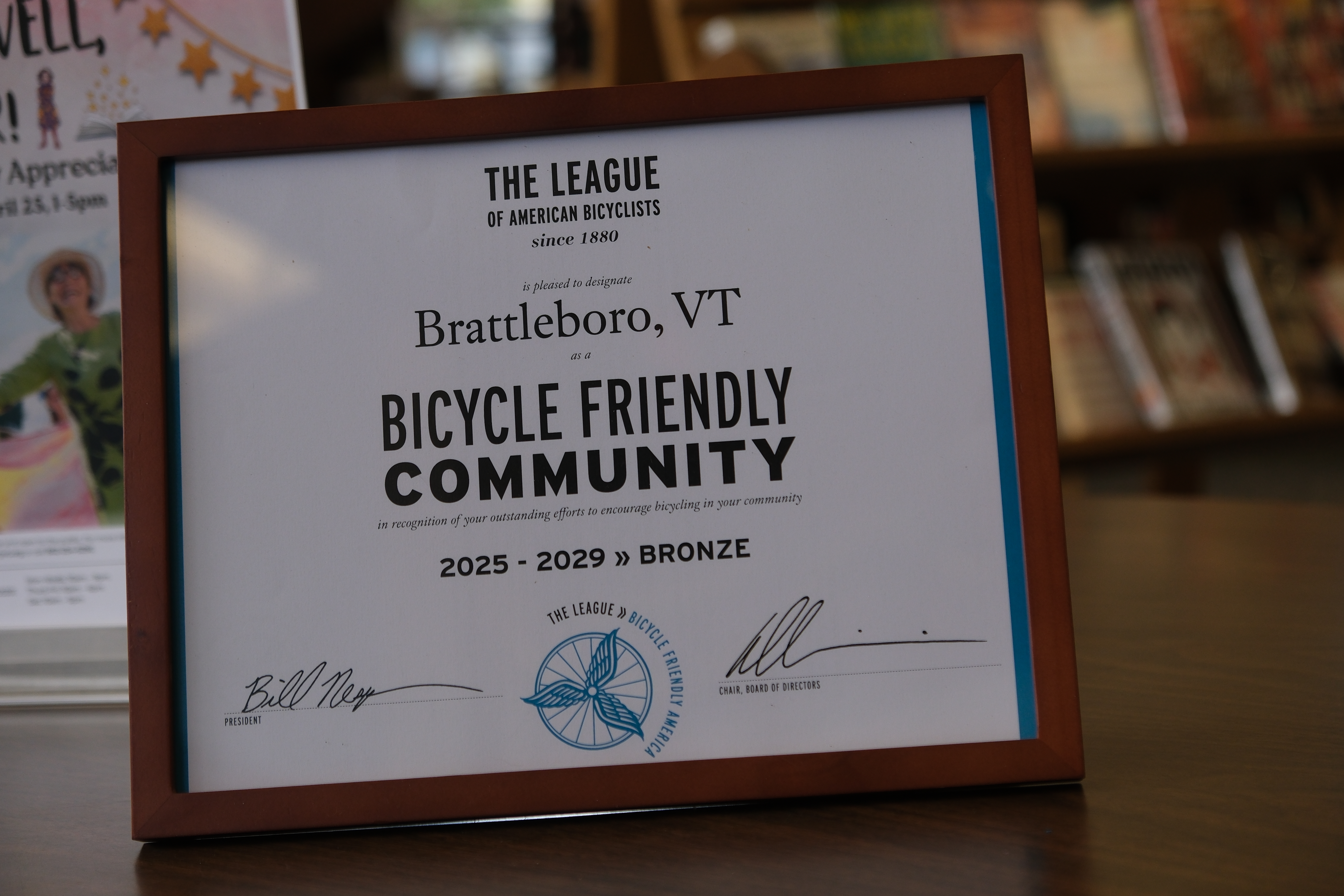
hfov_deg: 26.7
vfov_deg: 17.9
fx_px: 2837
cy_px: 448
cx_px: 672
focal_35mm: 76
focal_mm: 50.5
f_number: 4
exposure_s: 1/200
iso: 500
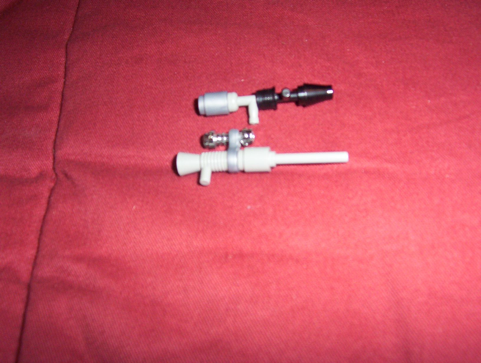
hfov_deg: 51.2
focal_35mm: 36
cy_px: 182
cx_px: 240
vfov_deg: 39.8
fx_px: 501
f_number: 2.76
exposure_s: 1/30
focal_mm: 5.54
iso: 140
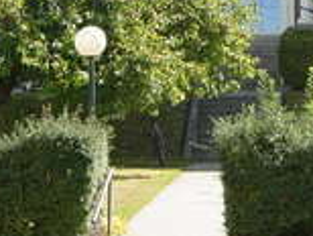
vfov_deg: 7.8
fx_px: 1694
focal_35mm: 187
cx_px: 400
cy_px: -116
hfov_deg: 10.3
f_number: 4.3
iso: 50
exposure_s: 1/192
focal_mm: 7.5
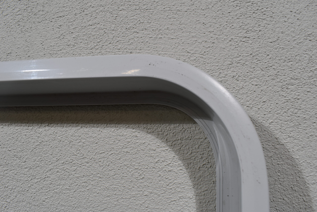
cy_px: 106
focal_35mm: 27
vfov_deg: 47.9
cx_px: 158
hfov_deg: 67.4
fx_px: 238
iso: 250
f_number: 8
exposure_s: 1/60
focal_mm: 18
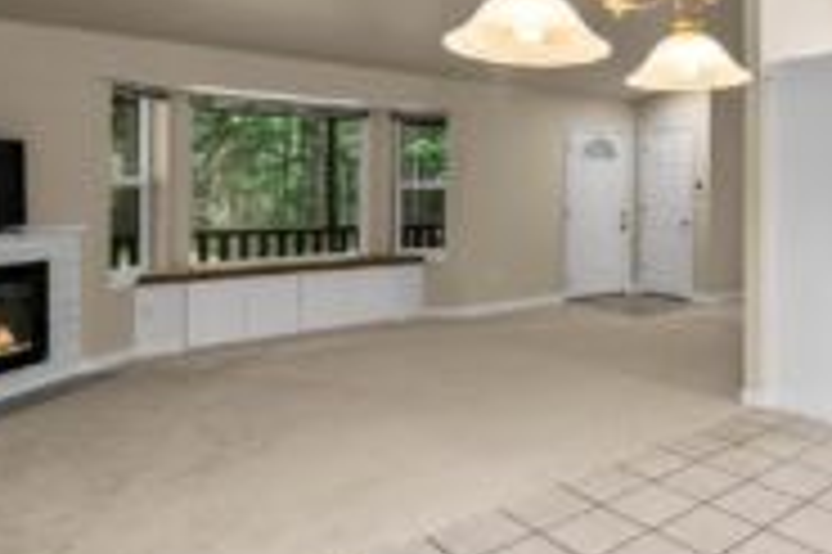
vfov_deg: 49.1
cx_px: 693
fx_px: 600
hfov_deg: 62.2
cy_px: 214
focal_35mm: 26
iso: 320
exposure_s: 1/60
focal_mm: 12
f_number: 7.1
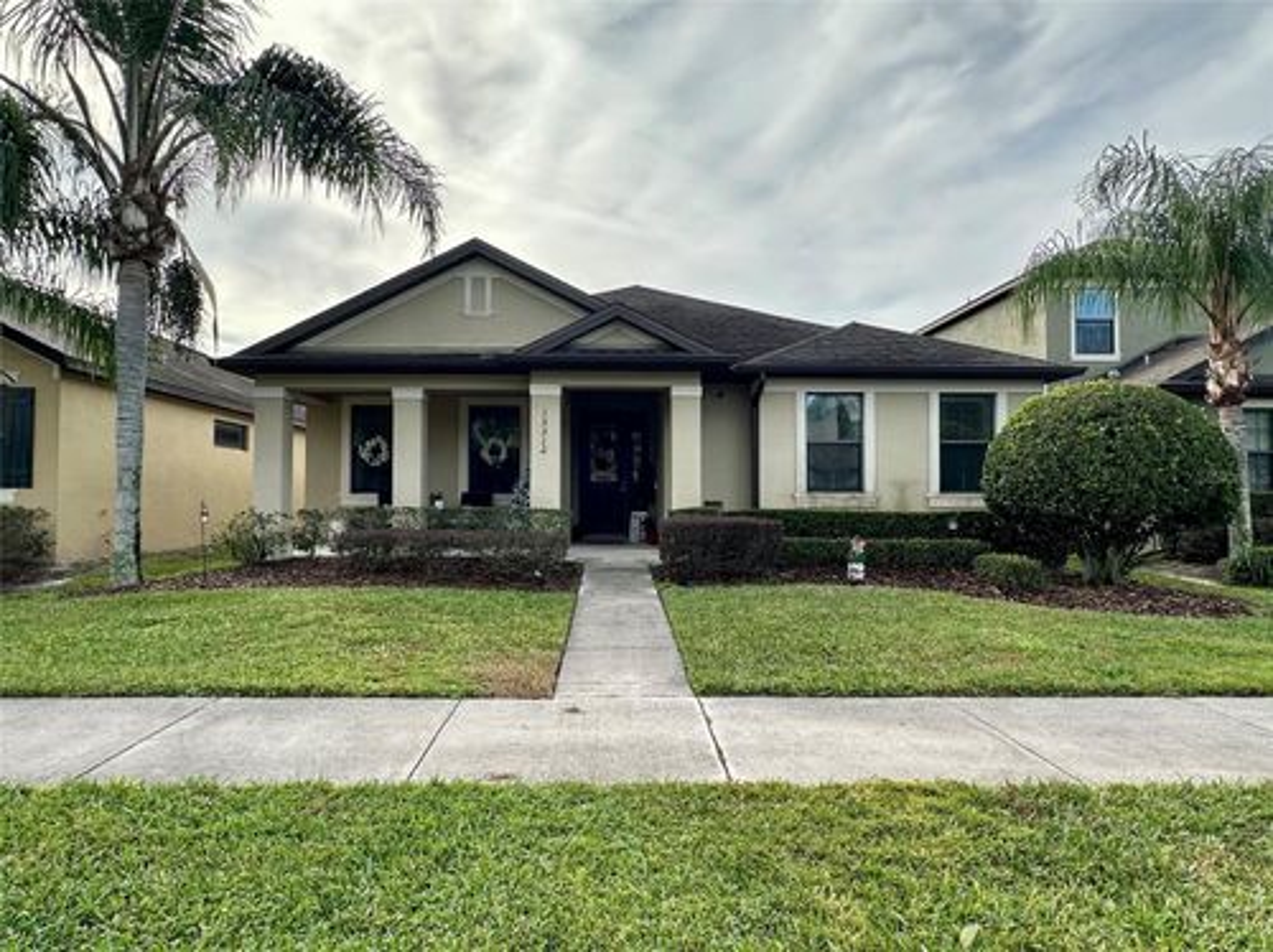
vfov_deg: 85.6
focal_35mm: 14
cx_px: 636
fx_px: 514
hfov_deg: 102.1
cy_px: 476
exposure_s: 1/831
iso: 40
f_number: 2.2
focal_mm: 2.22
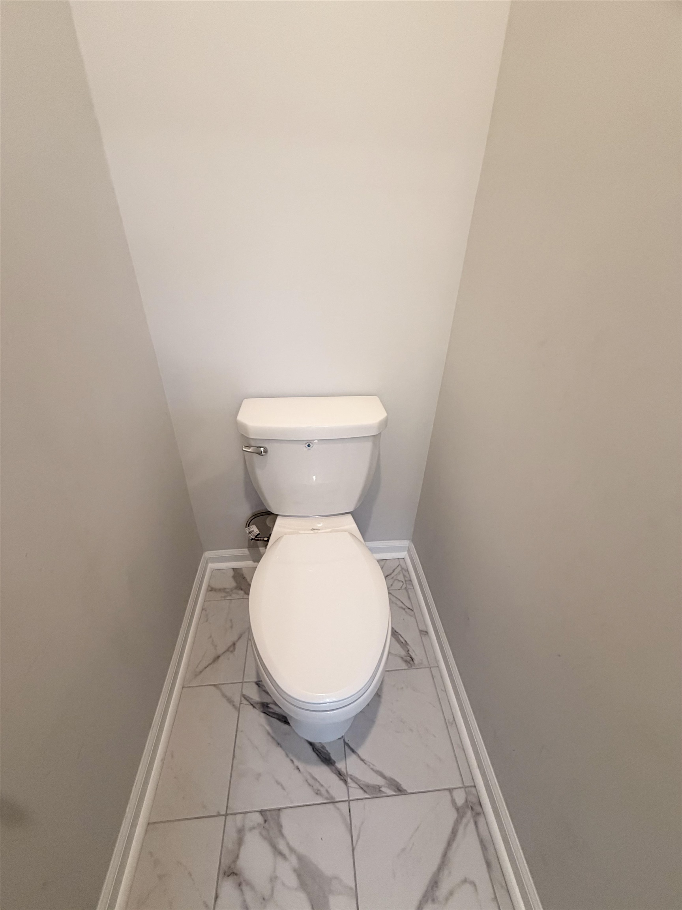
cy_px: 455
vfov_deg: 102.1
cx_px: 341
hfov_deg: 85.7
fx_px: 368
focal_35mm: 14
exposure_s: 1/120
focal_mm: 2.22
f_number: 2.2
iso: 320
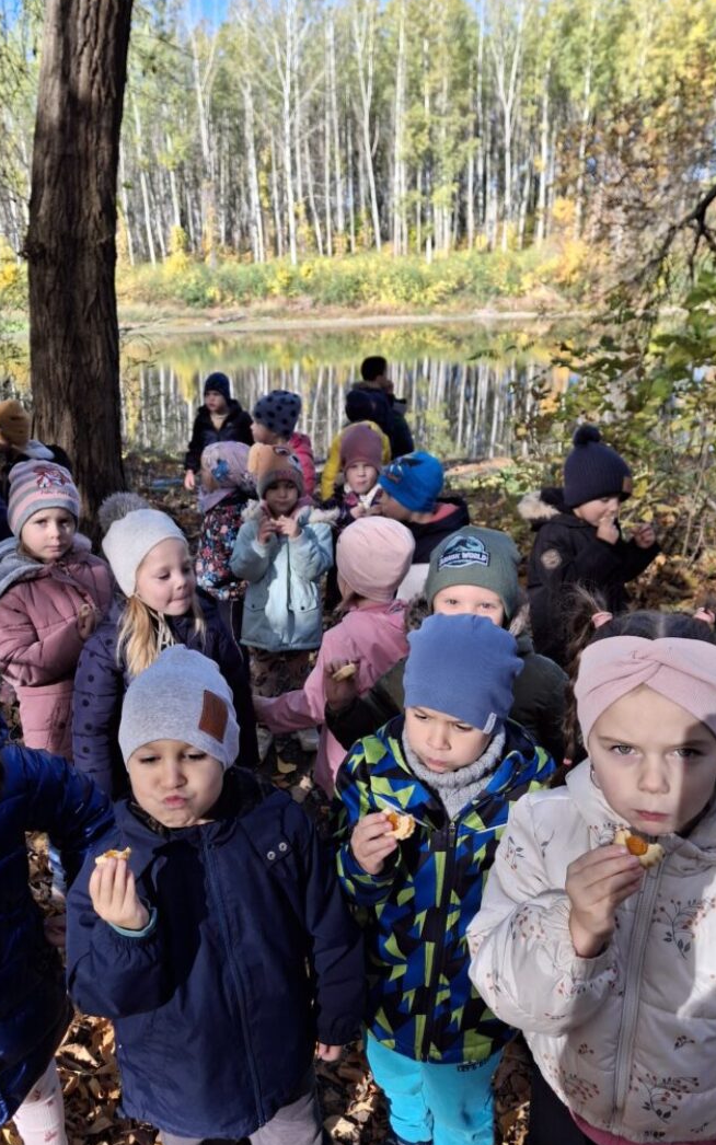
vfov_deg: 68.4
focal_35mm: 27
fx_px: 843
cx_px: 289
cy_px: 568
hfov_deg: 45.8
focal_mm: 4.69
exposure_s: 1/288
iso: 25
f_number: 1.8
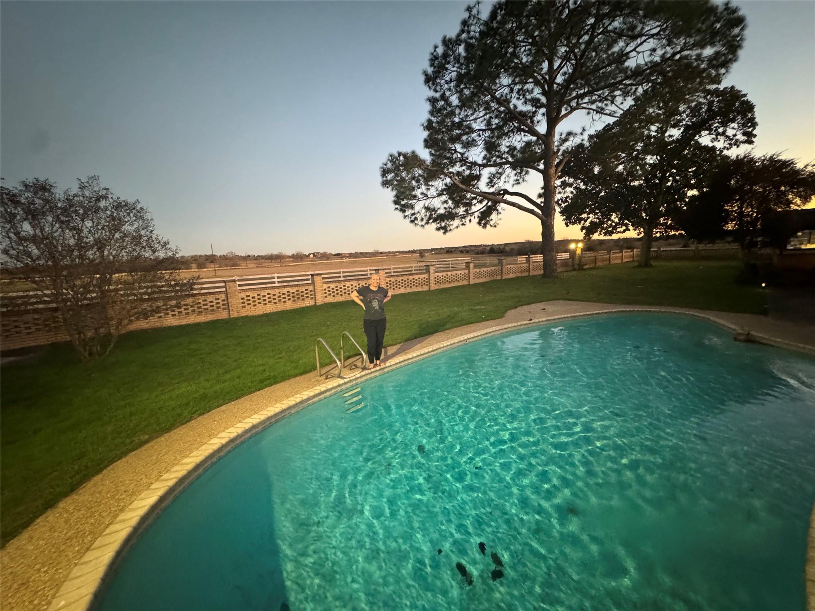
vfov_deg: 85.7
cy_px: 306
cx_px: 408
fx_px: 330
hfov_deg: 102.1
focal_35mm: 14
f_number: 2.2
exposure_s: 1/40
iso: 1000
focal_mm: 2.22
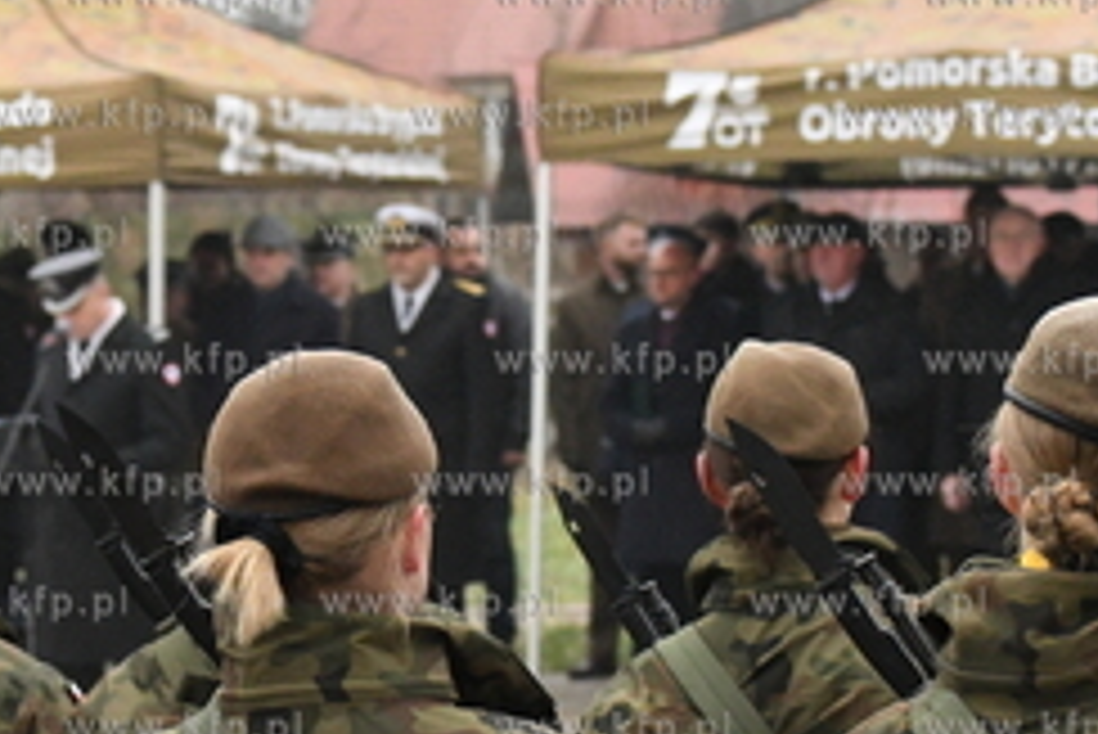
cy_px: 421
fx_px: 5249
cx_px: 342
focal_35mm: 172
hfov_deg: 11.9
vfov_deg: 8.0
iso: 11400
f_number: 5.6
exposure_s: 1/3200
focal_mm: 70
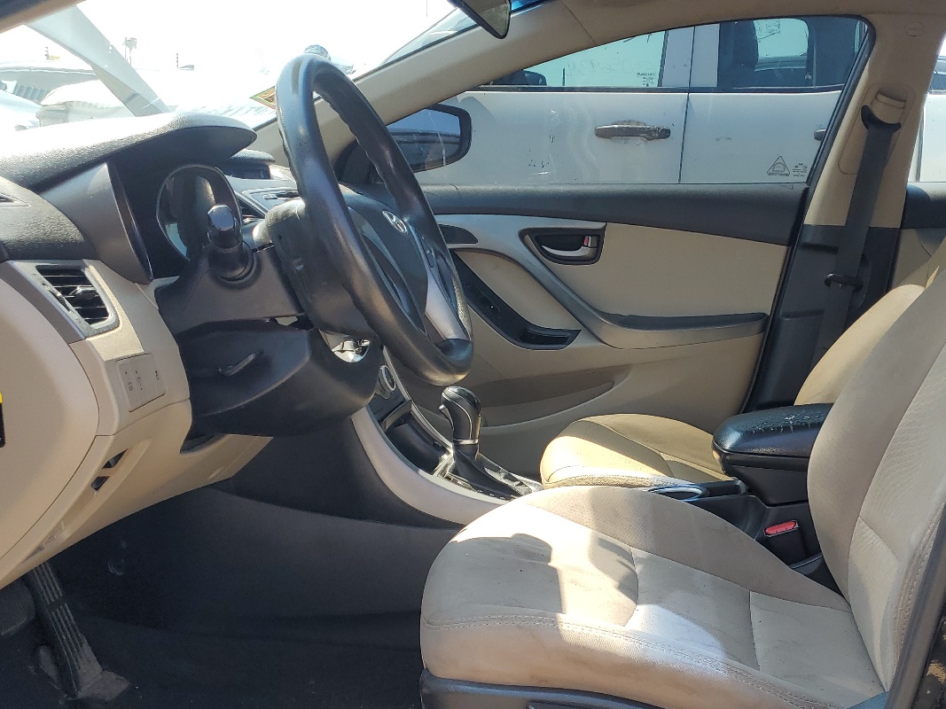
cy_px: 411
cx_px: 631
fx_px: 1066
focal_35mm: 39
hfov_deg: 47.1
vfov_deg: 36.7
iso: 50
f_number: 1.5
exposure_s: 1/588
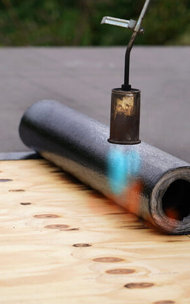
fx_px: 1357
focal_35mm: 164
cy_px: 151
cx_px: 86
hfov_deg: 8.0
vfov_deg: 12.8
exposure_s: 1/200
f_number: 4.5
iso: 100
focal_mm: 105
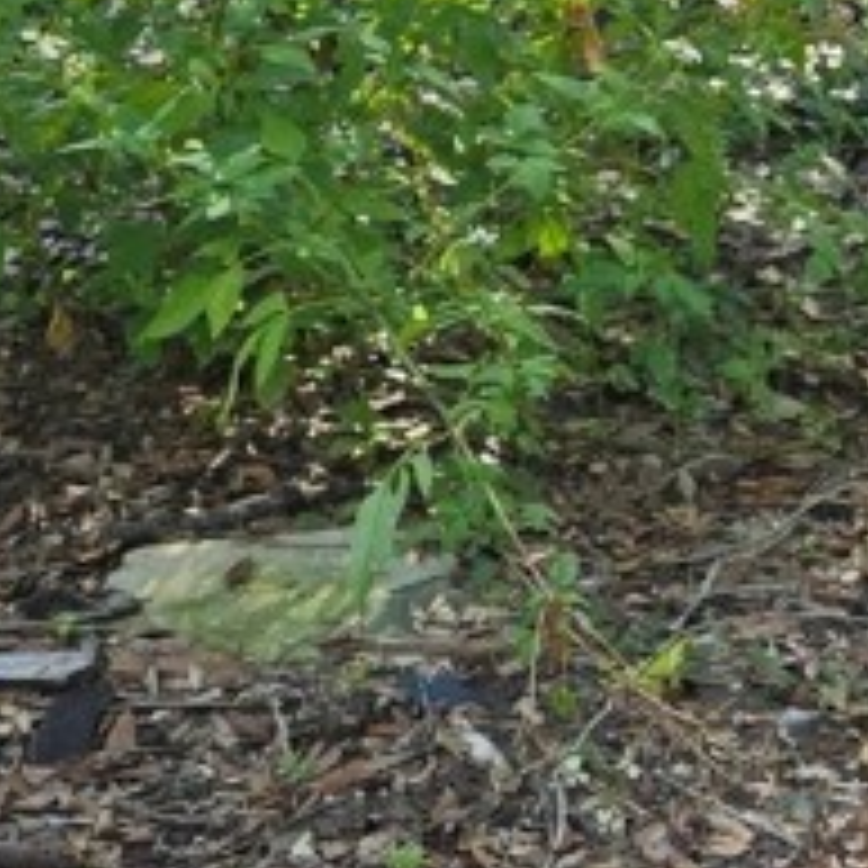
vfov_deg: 15.7
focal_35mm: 108
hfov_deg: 15.1
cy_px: 940
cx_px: 1232
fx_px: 3064
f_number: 1.7
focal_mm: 6.3
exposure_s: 1/180
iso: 50
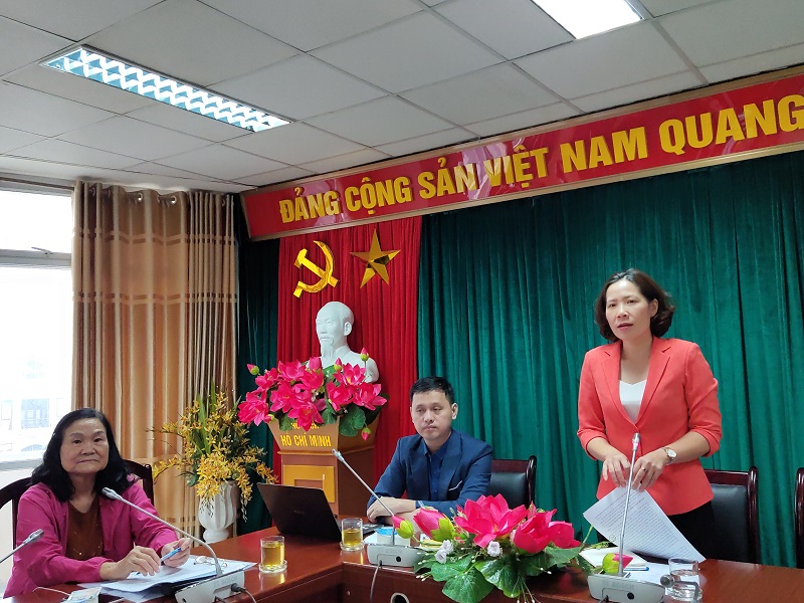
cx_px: 402
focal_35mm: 25
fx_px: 581
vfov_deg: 54.9
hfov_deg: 69.4
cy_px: 302
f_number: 1.7
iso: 178
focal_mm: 4.71
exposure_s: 1/100
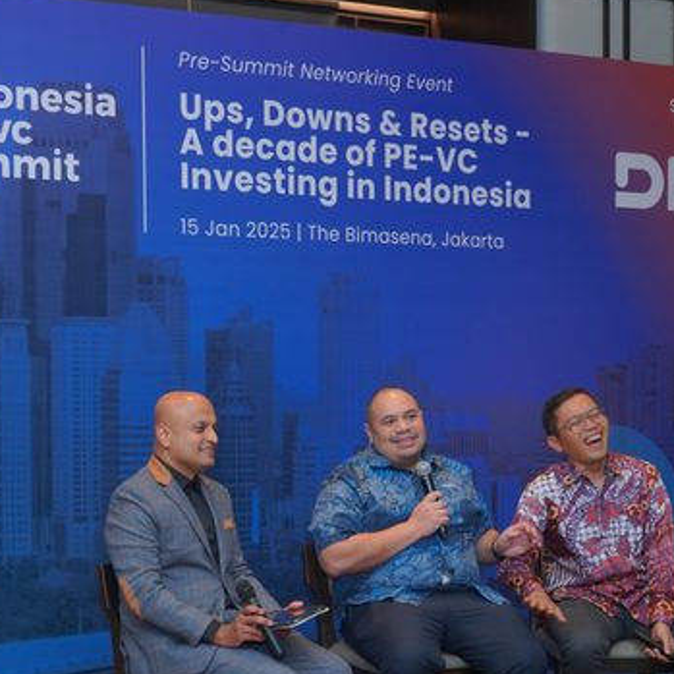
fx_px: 1168
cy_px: 386
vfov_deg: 32.2
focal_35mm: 53
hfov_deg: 31.7
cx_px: 187
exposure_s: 1/160
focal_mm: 34
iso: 800
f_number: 2.8
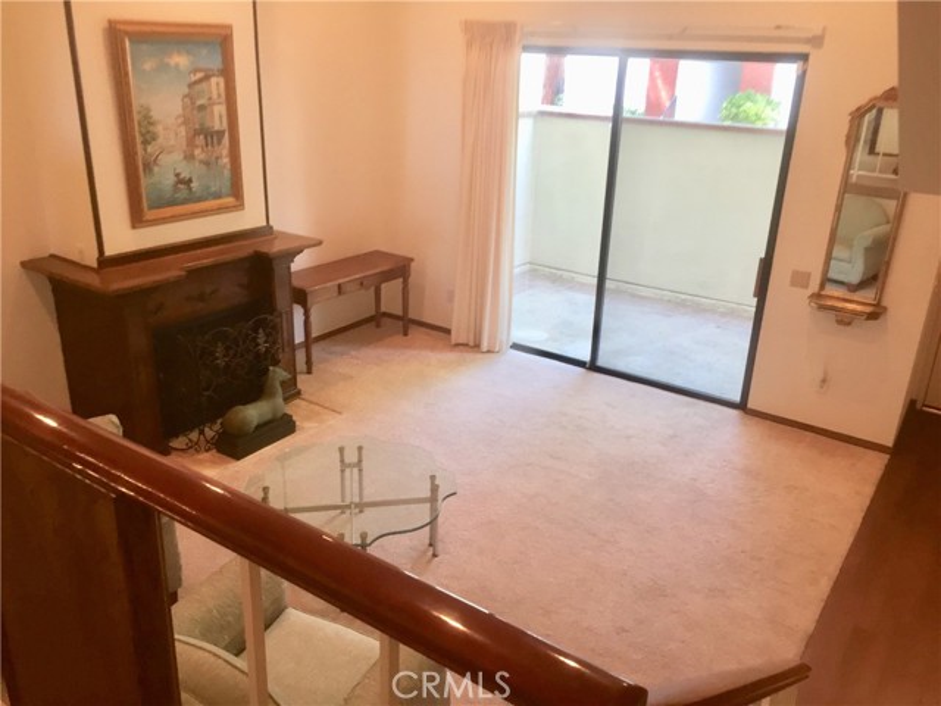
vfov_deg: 48.2
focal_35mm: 29
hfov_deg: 61.7
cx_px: 470
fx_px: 788
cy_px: 353
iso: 64
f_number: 2.2
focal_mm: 4.15
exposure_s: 1/30
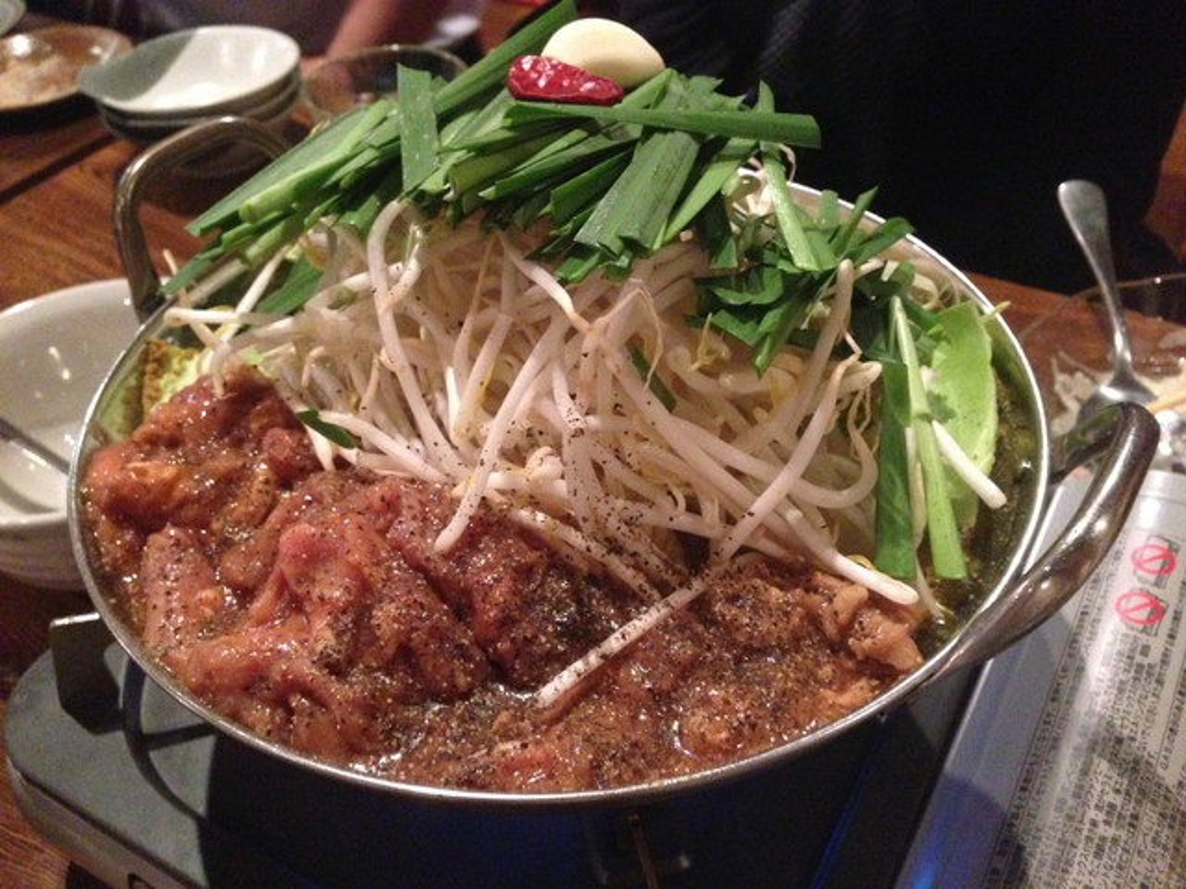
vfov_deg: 42.9
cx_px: 593
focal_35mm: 33
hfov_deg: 55.4
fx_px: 1131
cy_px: 444
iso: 800
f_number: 2.4
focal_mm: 4.12
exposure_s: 1/15
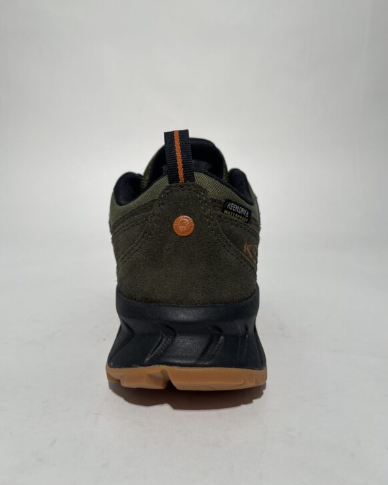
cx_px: 195
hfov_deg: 51.5
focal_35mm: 28
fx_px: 402
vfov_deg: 62.2
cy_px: 227
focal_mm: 5.1
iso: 50
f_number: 1.6
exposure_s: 1/583
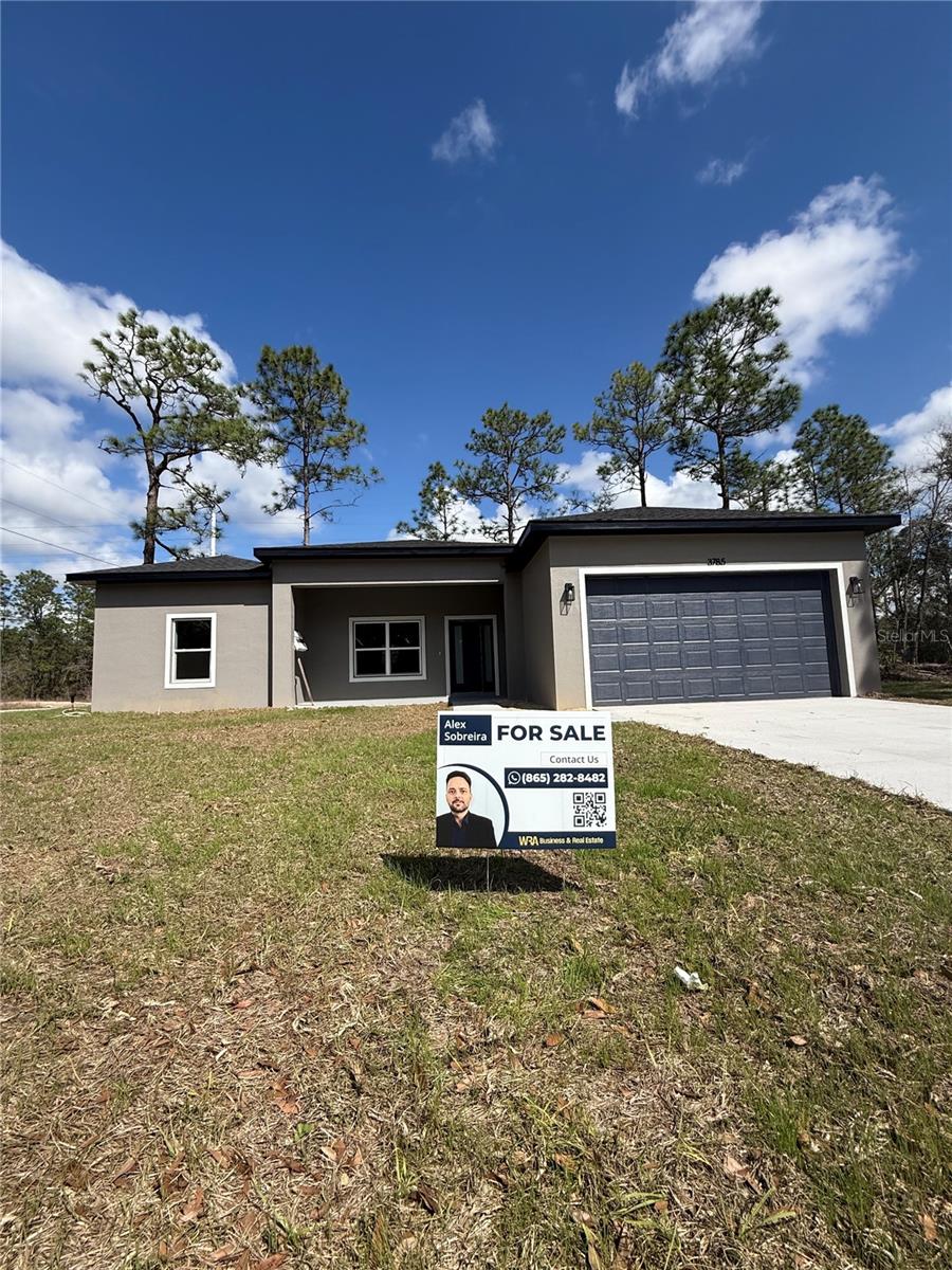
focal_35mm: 14
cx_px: 476
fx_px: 513
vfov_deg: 102.1
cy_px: 635
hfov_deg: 85.7
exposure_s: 1/2841
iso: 50
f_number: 2.2
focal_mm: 2.22
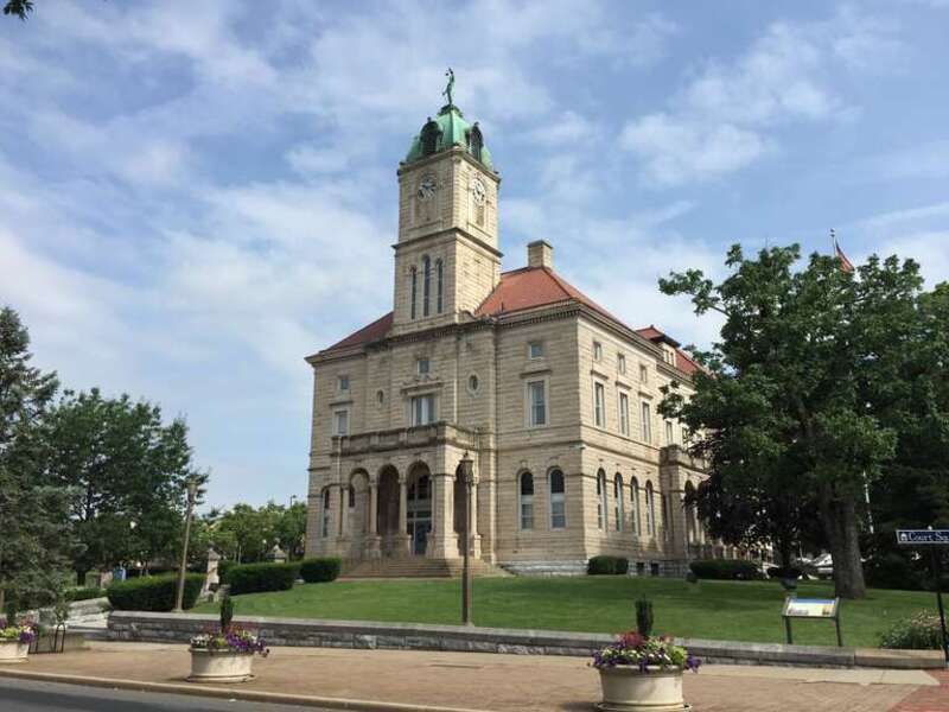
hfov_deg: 61.7
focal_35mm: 29
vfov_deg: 48.2
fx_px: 795
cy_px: 356
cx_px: 474
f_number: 2.2
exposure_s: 1/1883
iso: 32
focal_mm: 4.15
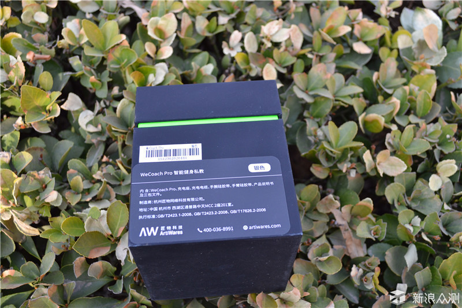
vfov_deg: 36.9
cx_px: 231
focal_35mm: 36
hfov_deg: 53.1
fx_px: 462
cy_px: 154
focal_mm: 24
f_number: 5.6
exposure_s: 1/125
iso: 180
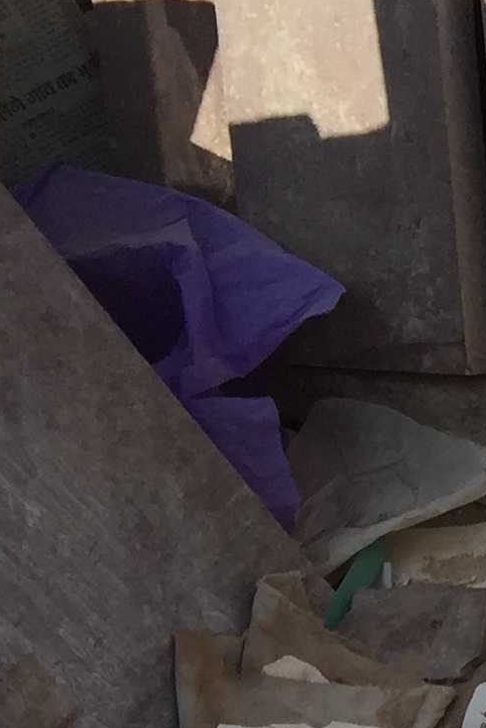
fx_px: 2713
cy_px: 1097
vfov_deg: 14.3
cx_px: 1608
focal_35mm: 134
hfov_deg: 8.2
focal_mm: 4.15
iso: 32
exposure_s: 1/1522
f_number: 2.2
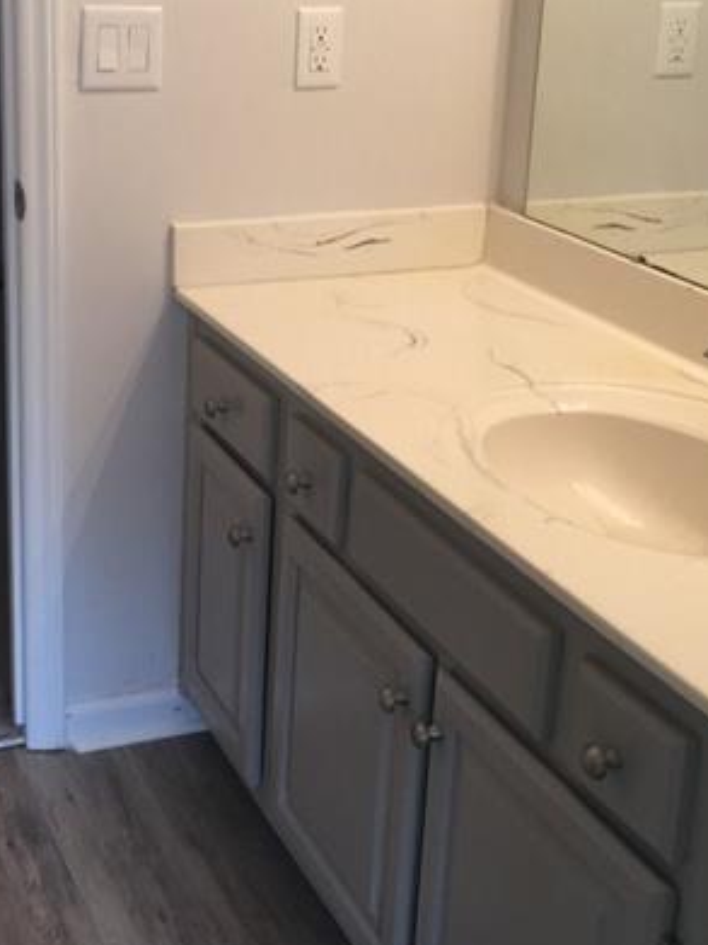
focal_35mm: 57
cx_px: 201
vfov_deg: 33.6
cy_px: 363
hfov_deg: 25.4
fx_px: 1555
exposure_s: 1/30
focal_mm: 4.15
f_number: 2.2
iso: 40
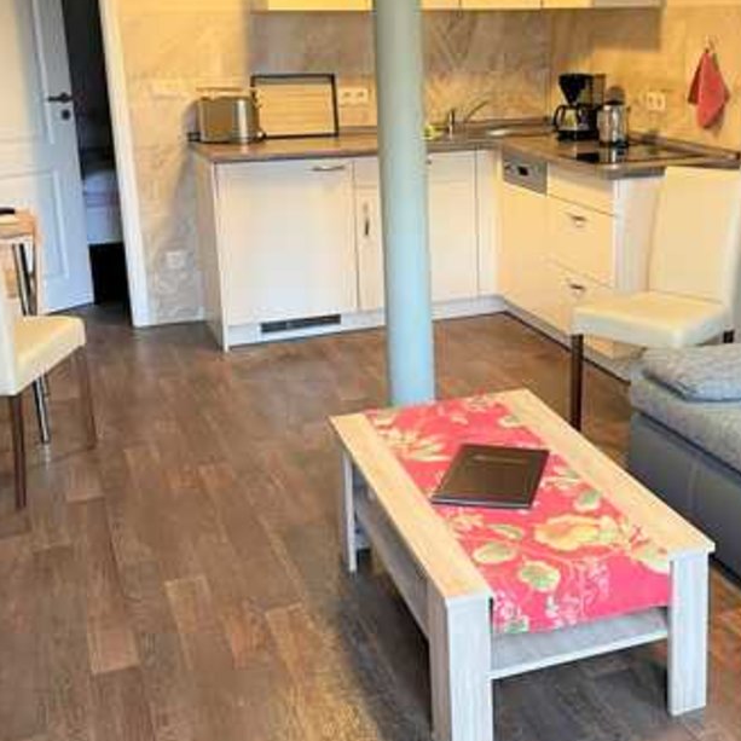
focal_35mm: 45
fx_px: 1090
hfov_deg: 37.0
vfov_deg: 37.4
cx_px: 522
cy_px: 307
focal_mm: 4.2
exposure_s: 1/50
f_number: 1.6
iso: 250
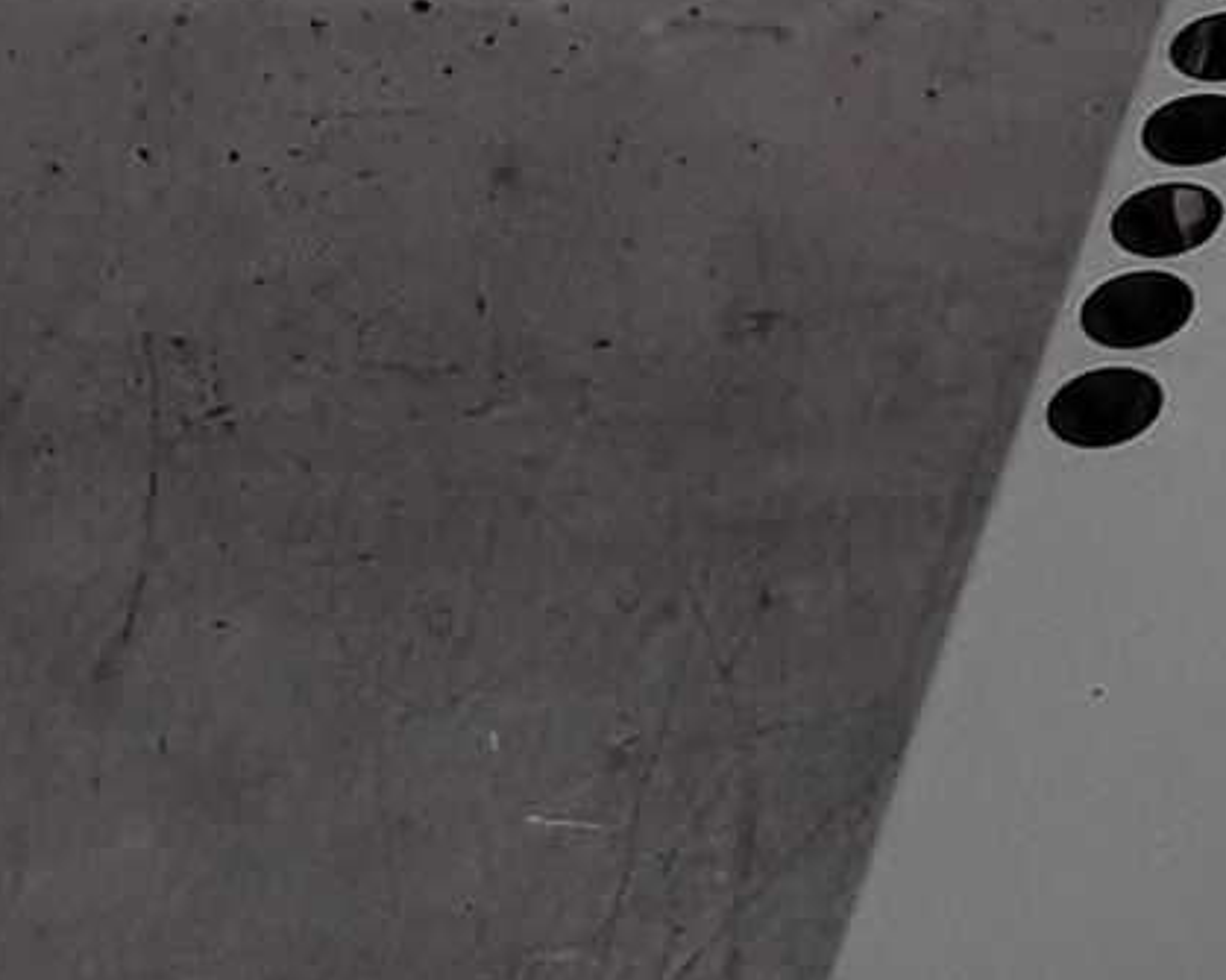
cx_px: 2751
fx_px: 4860
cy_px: 3
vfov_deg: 11.4
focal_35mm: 134
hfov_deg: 12.1
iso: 40
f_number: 1.9
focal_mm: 2.91
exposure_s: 1/170
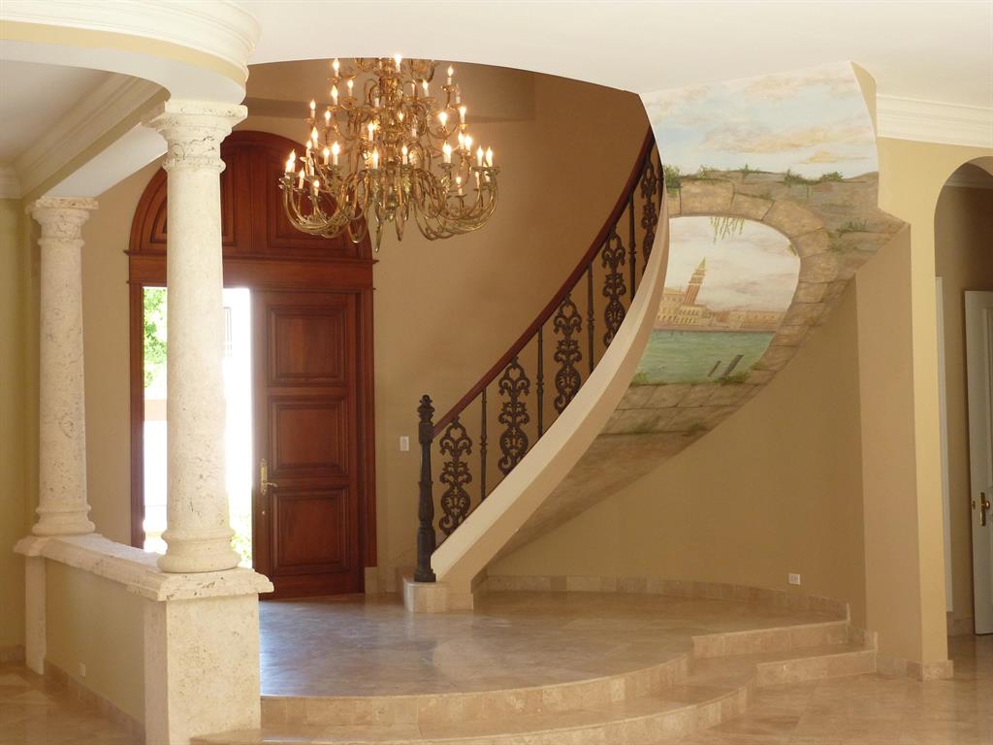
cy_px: 372
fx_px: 1492
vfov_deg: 28.0
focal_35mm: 52
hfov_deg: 36.8
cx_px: 496
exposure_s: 1/30
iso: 250
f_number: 3.8
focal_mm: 8.5
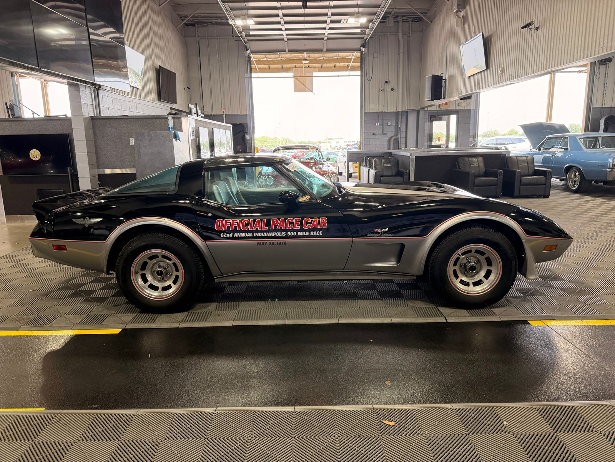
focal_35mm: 24
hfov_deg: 71.6
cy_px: 231
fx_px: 426
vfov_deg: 56.8
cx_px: 308
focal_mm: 6.76
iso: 160
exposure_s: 1/144
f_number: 1.78
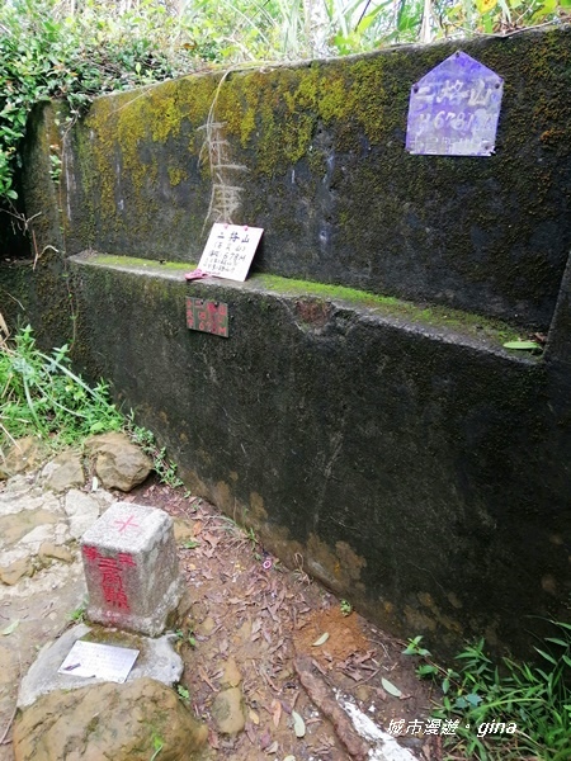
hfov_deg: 53.1
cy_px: 380
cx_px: 286
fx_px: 572
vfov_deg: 67.3
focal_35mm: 26
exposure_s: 1/129
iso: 50
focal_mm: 3.81
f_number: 2.2
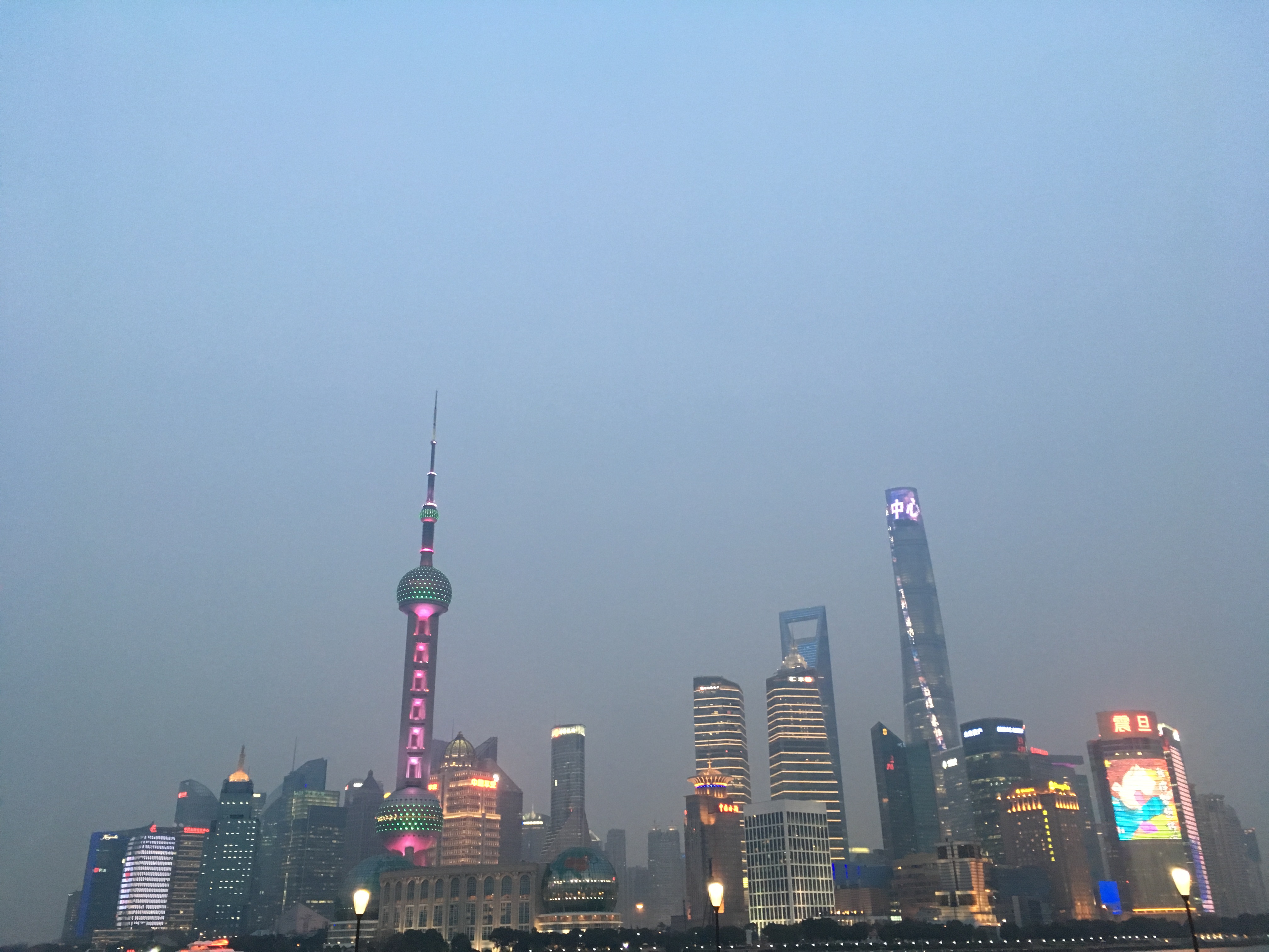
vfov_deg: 48.2
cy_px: 476
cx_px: 634
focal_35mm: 29
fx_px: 1063
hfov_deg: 61.7
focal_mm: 4.15
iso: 160
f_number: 2.2
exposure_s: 1/33
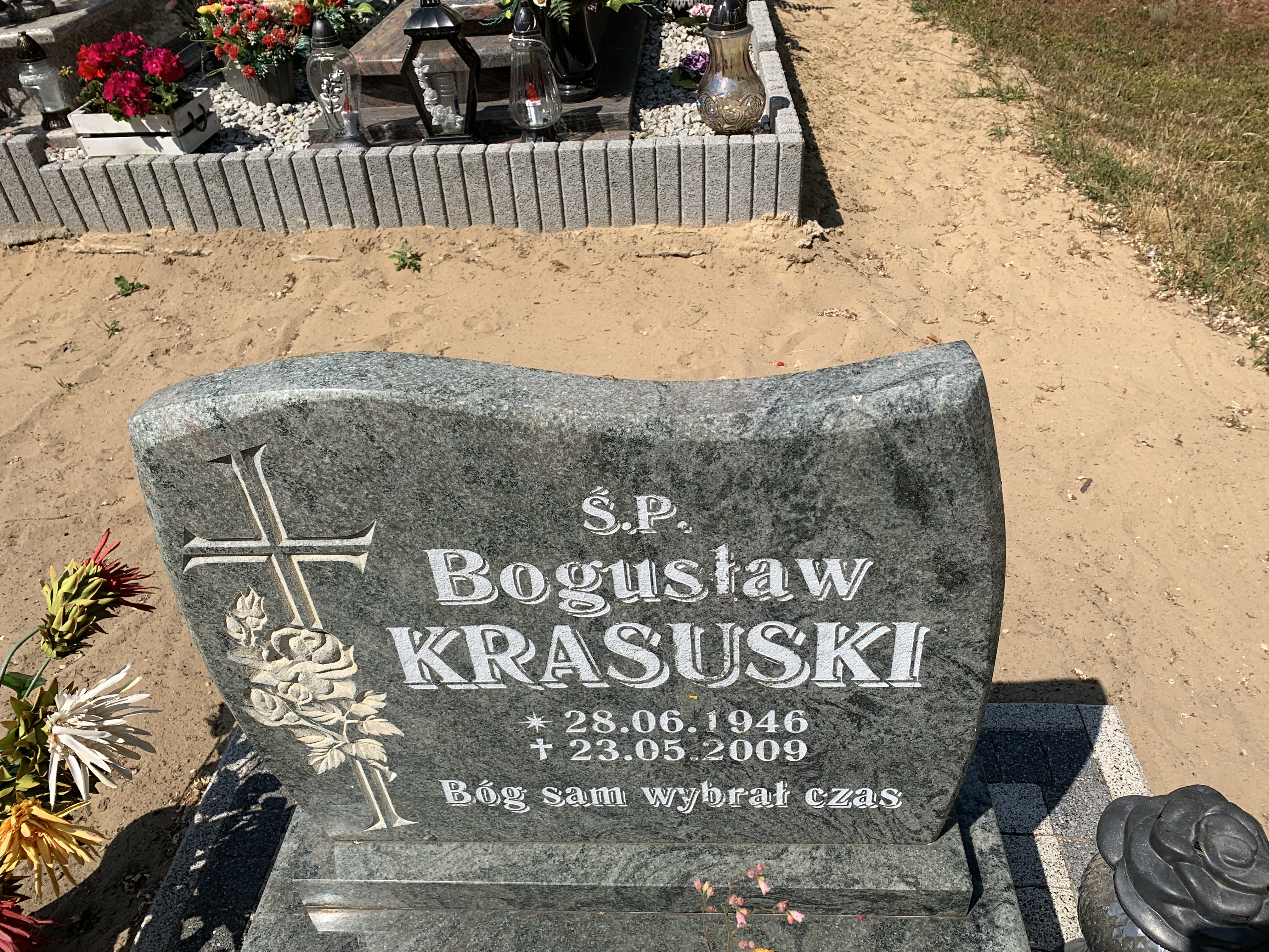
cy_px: 476
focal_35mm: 26
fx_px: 953
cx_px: 634
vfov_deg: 53.1
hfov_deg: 67.3
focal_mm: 4.25
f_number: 1.8
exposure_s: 1/3289
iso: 25
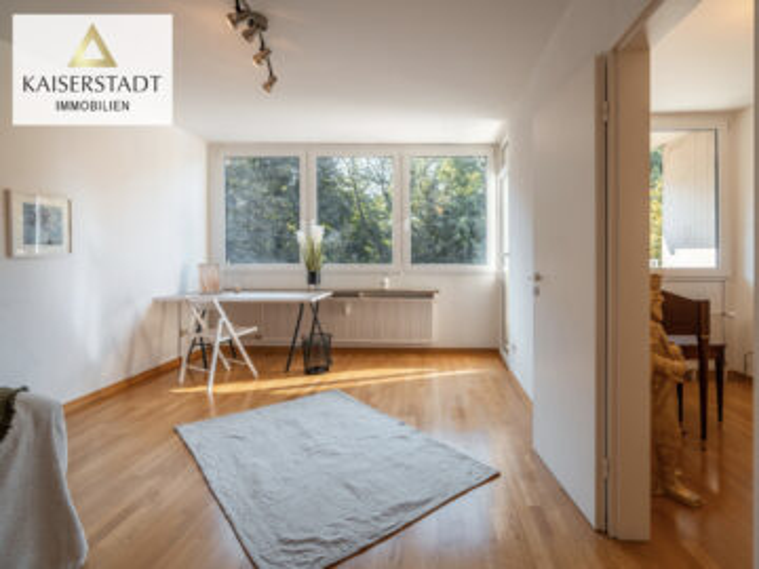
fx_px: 570
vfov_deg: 53.1
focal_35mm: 26
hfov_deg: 67.3
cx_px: 380
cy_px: 284
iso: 32
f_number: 1.8
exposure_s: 1/122
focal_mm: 4.2
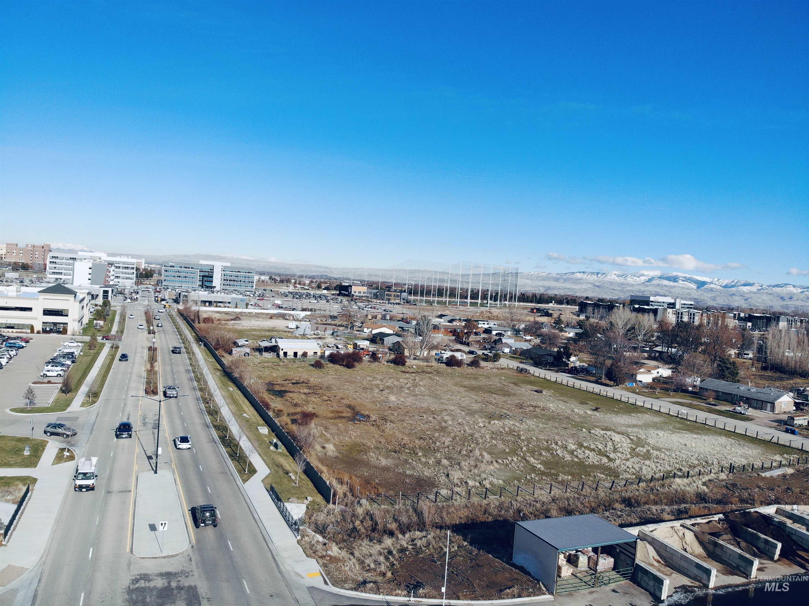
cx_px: 404
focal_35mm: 24
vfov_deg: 56.8
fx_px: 561
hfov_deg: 71.6
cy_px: 303
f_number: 2.8
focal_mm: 4.5
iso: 100
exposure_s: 1/1205
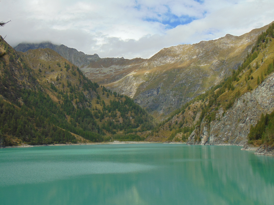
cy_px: 102
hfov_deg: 44.8
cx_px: 137
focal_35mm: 42
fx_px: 332
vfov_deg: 34.3
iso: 80
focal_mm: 7.6
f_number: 3.3
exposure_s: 1/1000
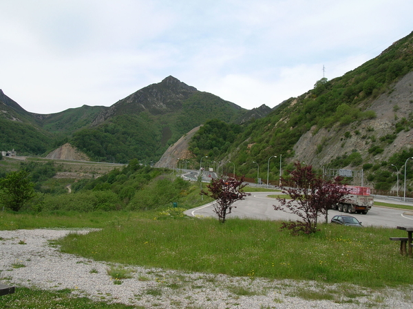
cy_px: 154
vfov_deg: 38.6
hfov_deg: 50.2
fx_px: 441
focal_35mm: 37
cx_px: 206
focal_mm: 6.2
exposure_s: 1/384
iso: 50
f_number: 3.8
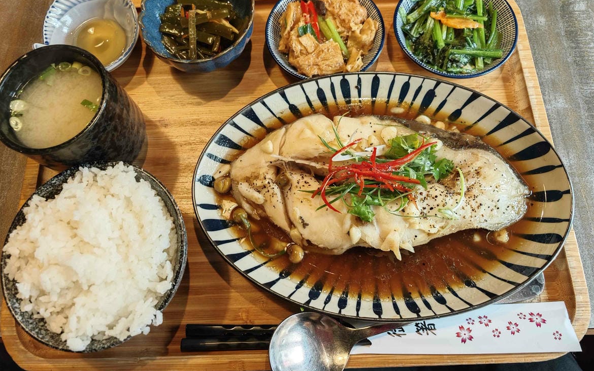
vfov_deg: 49.1
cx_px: 296
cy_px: 158
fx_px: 405
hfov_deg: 72.6
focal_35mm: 25
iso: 500
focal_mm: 8.72
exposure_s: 1/60.1
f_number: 2.8
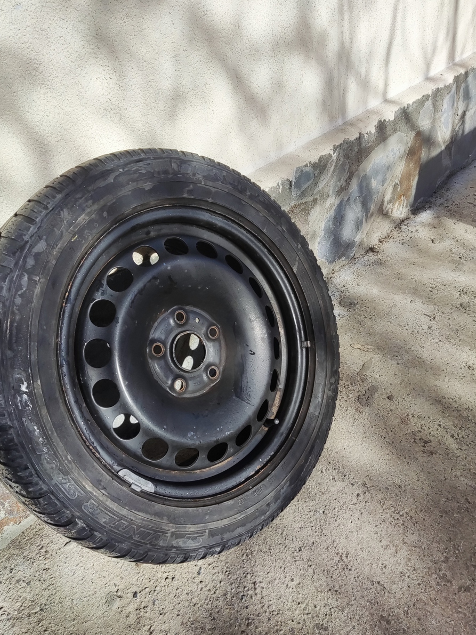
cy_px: 340
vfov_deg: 63.4
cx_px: 224
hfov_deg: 49.7
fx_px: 513
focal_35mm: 28
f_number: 1.79
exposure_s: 1/1515
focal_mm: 4.71
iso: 50
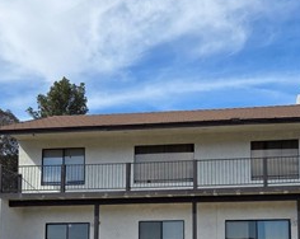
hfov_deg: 31.0
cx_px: 173
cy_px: 205
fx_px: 541
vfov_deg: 24.4
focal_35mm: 61
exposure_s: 1/3956
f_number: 1.8
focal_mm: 5.4
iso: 80
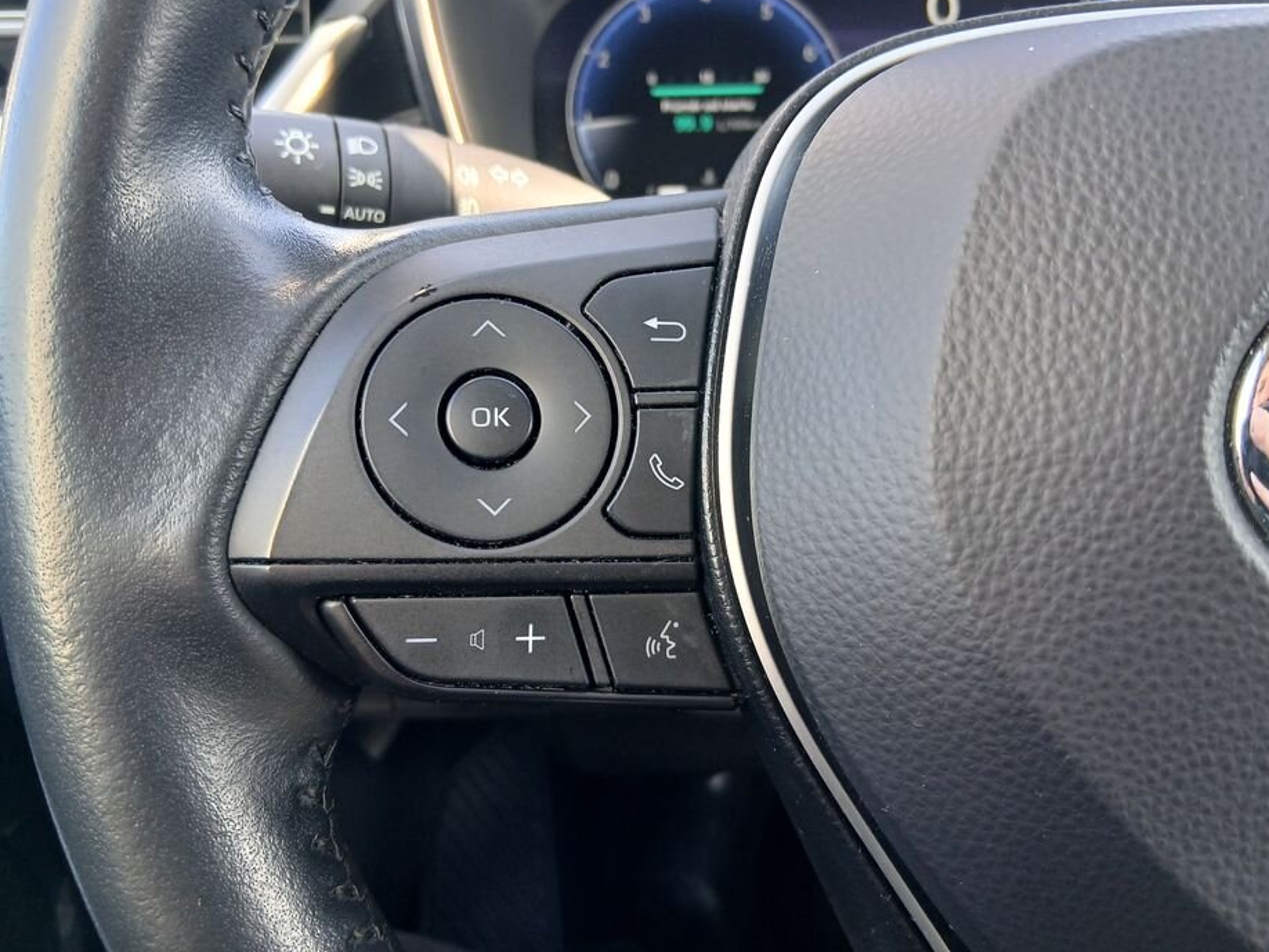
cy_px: 444
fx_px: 1063
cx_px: 664
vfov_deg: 48.2
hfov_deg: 61.6
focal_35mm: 29
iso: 160
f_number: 1.8
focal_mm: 3.98
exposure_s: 1/60
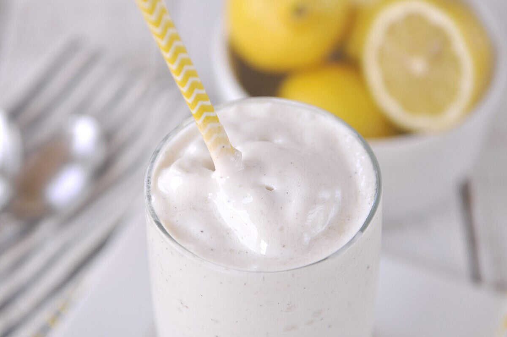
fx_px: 1160
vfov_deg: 16.5
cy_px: 168
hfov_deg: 24.6
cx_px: 254
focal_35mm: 82
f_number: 4.5
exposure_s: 1/125
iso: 200
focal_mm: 55
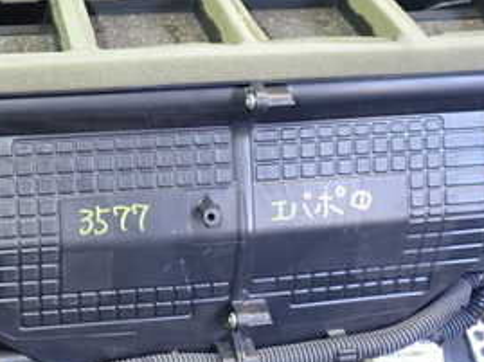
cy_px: 144
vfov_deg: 21.8
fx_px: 936
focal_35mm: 67
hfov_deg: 28.6
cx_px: 121
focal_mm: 5.4
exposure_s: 1/30
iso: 400
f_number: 2.3
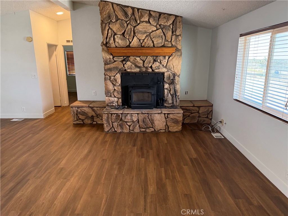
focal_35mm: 24
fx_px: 200
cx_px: 144
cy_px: 108
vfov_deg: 56.8
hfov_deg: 71.6
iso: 400
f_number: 1.78
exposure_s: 1/120
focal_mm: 6.76
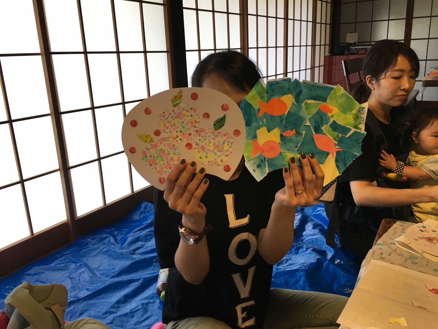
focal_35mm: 29
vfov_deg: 48.2
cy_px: 164
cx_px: 219
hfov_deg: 61.7
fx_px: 367
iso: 32
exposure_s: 1/30
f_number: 2.2
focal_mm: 4.15
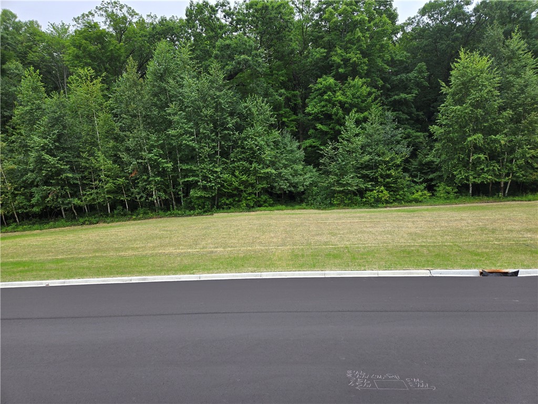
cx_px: 269
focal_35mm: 23
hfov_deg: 73.9
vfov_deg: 58.9
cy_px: 202
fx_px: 357
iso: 25
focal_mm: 5.4
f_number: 1.8
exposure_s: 1/193
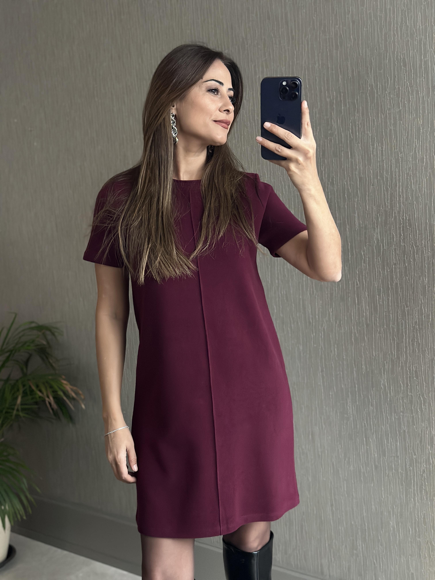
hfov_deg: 30.3
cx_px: 218
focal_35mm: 48
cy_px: 290
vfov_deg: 39.7
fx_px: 804
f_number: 1.78
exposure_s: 1/40
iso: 500
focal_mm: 6.86
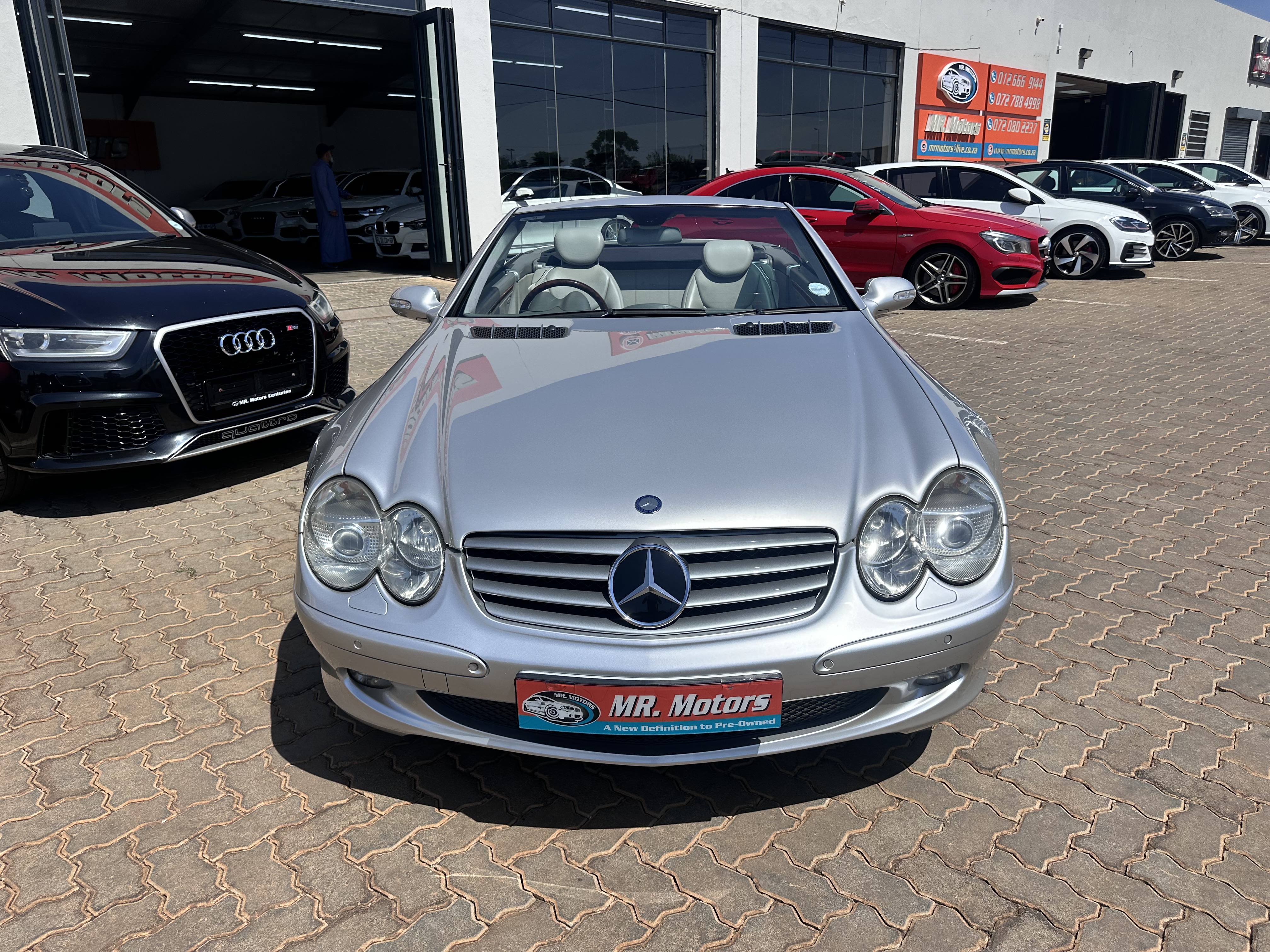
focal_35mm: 24
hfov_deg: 71.6
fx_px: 881
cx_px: 635
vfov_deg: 56.8
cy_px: 476
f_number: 1.78
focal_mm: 6.86
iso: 80
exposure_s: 1/6623
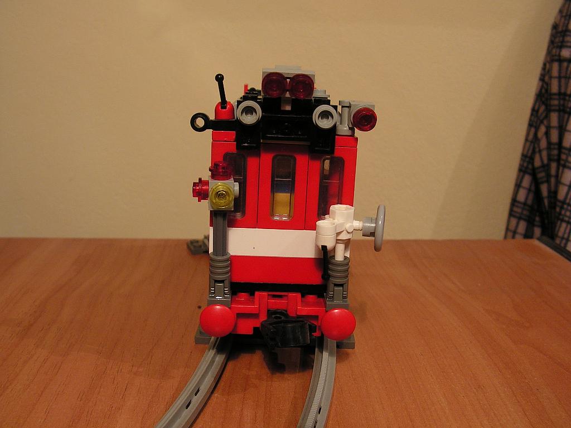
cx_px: 286
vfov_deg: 39.7
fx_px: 594
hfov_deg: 51.4
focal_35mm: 36
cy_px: 214
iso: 100
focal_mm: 6
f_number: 3.2
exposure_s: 1/4
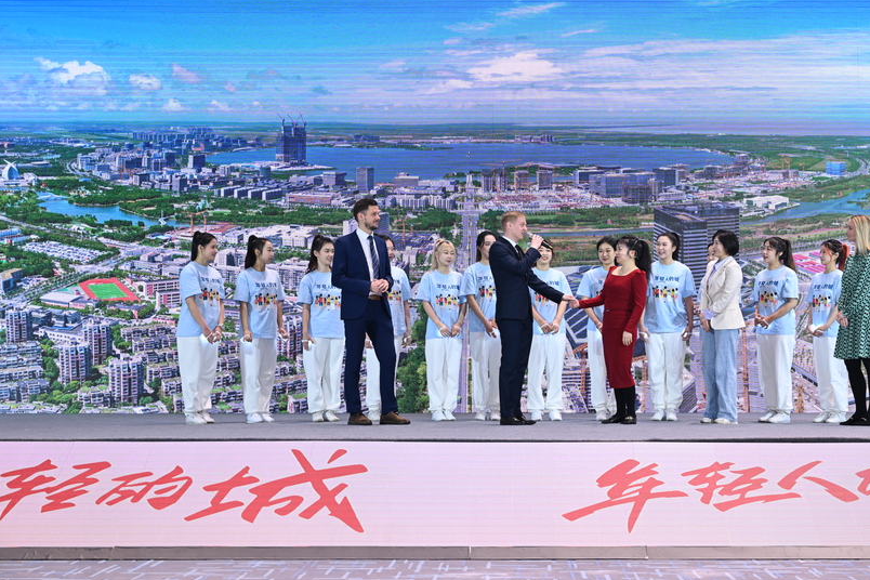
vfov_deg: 24.2
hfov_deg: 35.5
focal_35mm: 56
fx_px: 1353
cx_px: 540
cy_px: 234
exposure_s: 1/125
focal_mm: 45
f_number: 4
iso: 500
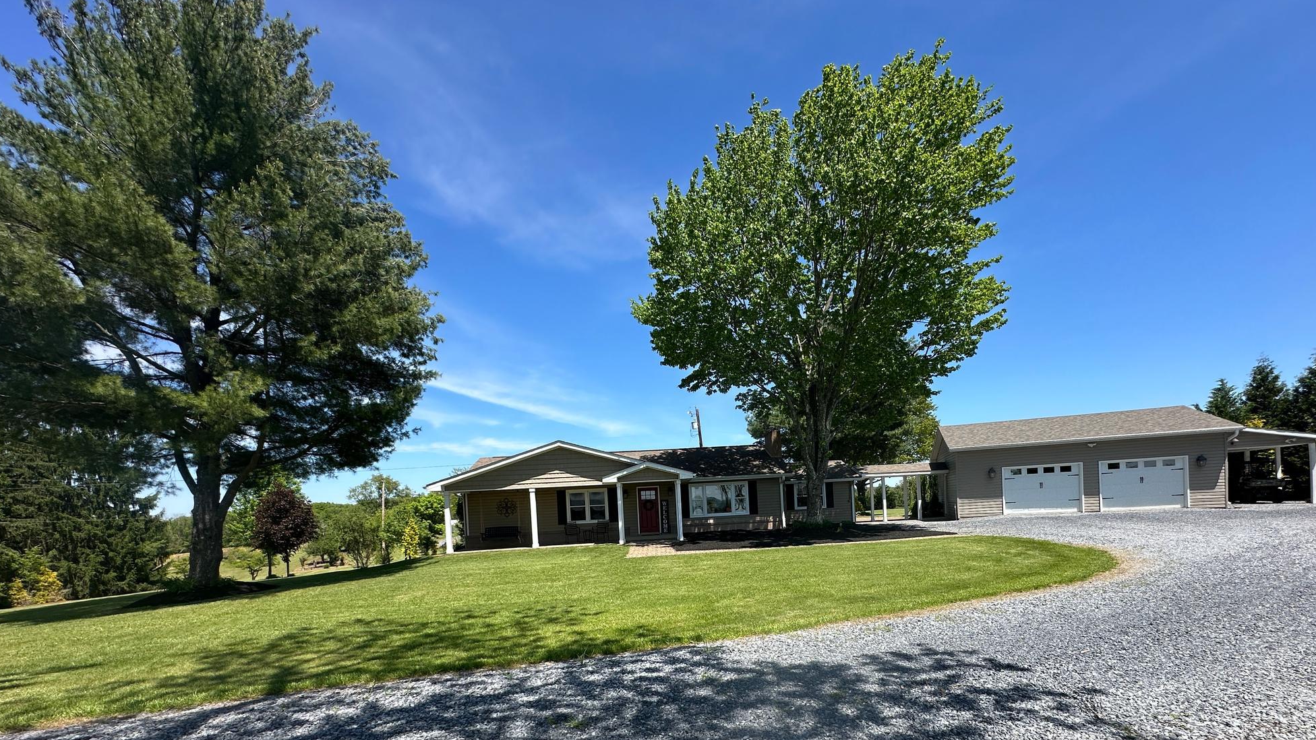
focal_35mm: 16
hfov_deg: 99.3
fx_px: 558
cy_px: 516
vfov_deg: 64.6
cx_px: 684
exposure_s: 1/1401
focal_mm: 2.22
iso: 40
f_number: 2.2
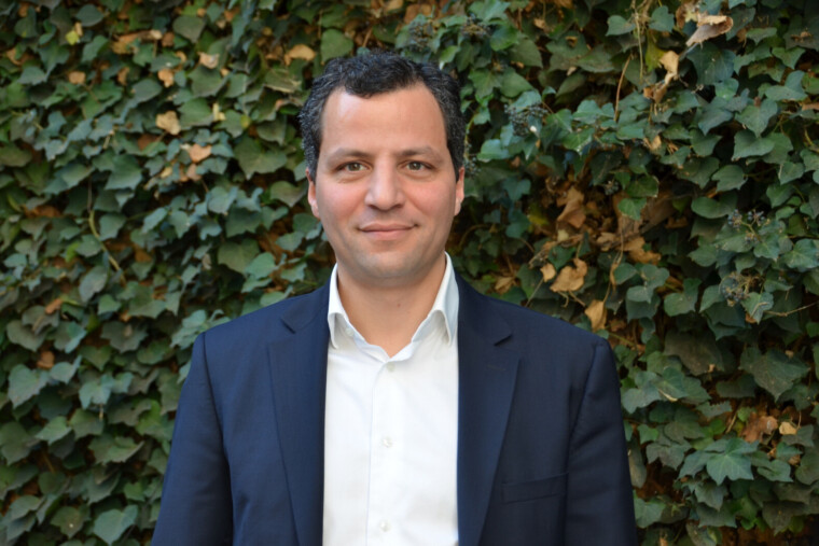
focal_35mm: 78
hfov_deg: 26.0
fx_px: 1775
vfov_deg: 17.5
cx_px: 410
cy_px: 273
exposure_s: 1/125
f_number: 5.6
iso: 280
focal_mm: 52
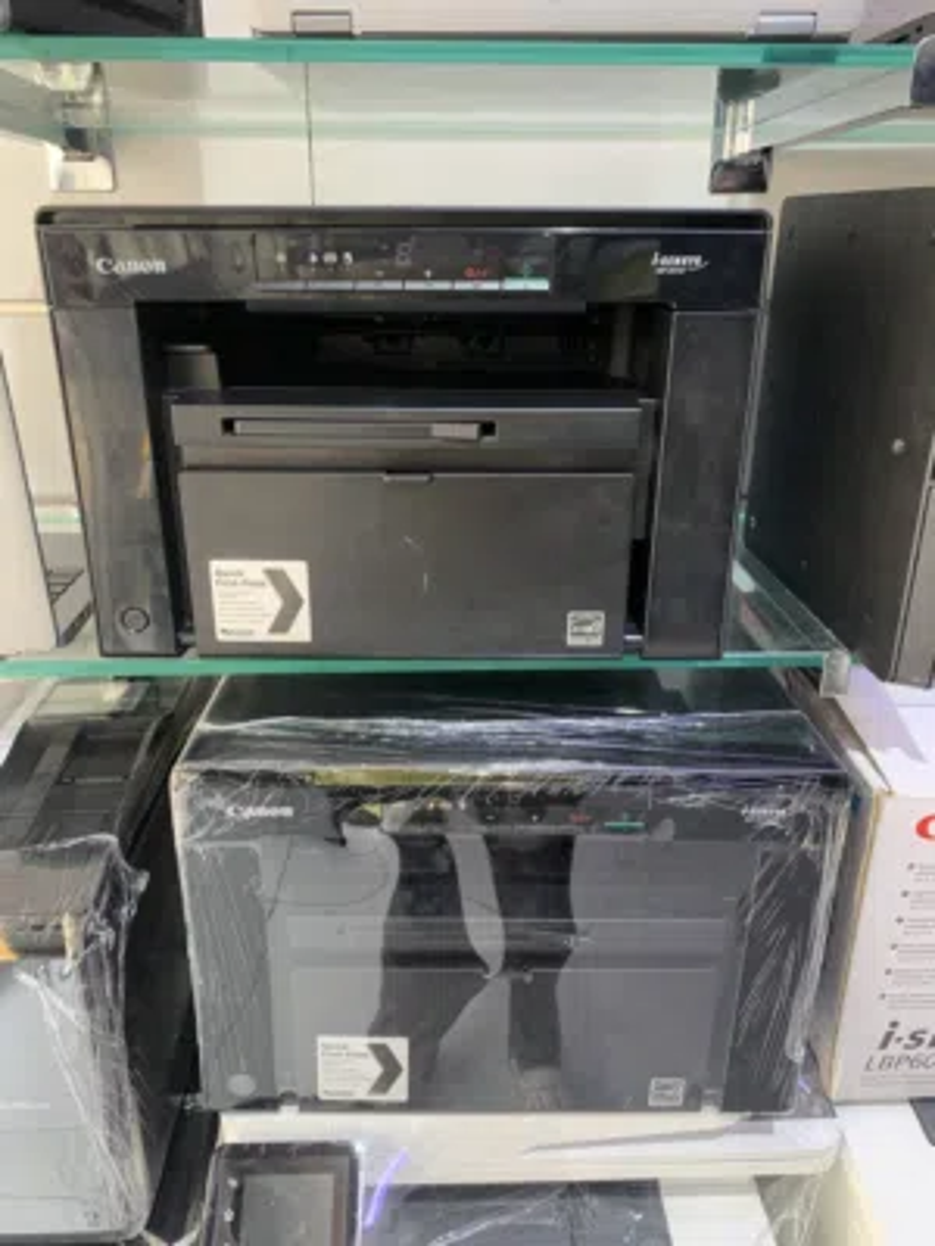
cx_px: 468
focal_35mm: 26
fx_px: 936
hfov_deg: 53.1
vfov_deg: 67.3
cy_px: 623
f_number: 1.8
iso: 80
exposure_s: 1/121
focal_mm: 4.25
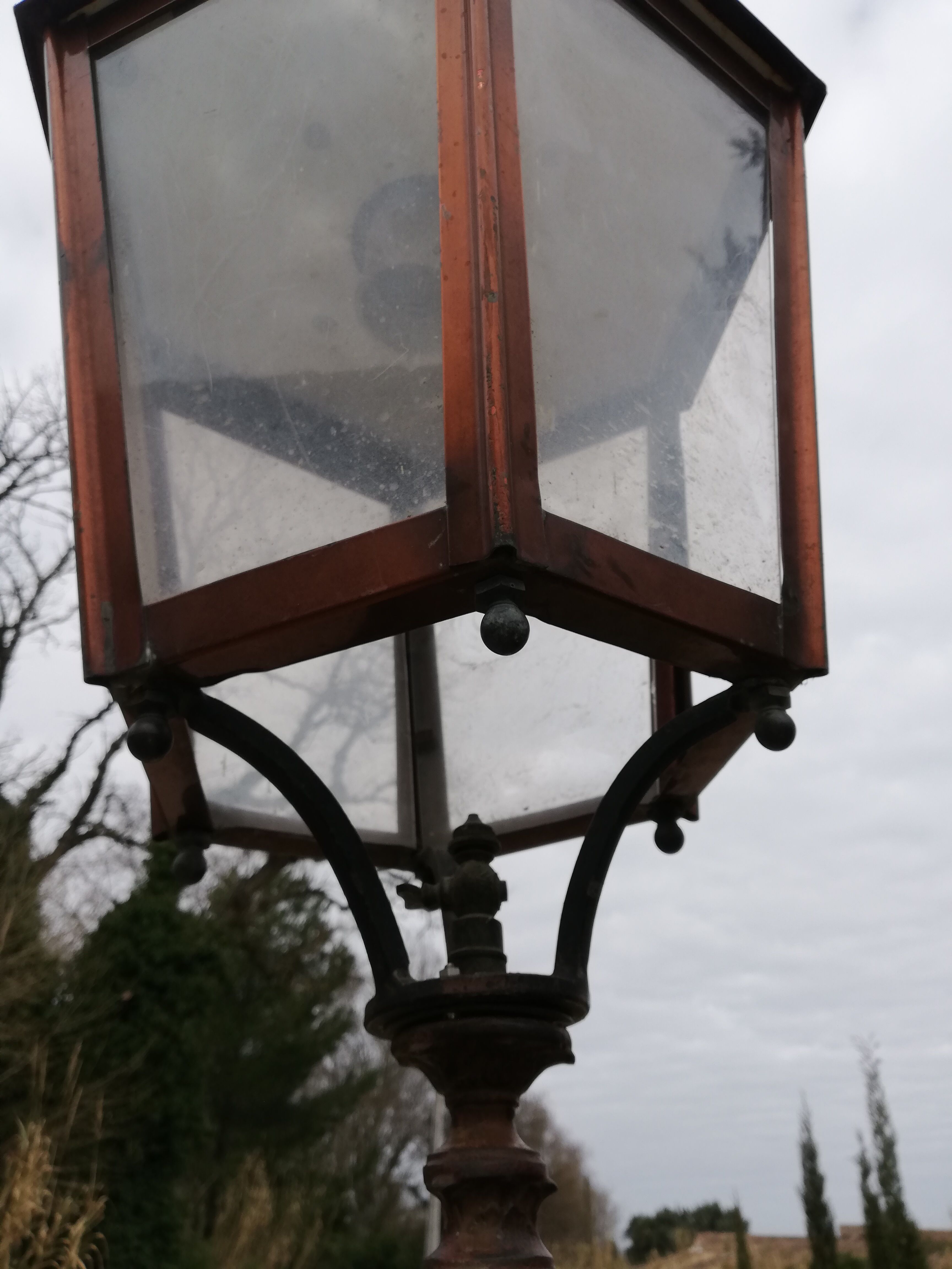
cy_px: 634
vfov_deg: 67.3
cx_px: 476
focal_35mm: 26
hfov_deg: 53.1
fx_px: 953
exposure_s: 1/724
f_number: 2.2
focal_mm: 3.81
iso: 50
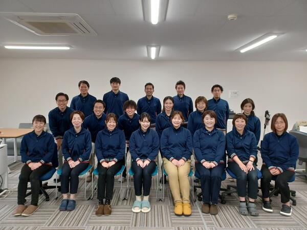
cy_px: 115
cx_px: 154
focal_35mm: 25
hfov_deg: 69.4
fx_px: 222
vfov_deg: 54.9
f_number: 1.8
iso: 250
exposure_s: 1/40
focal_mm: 4.6
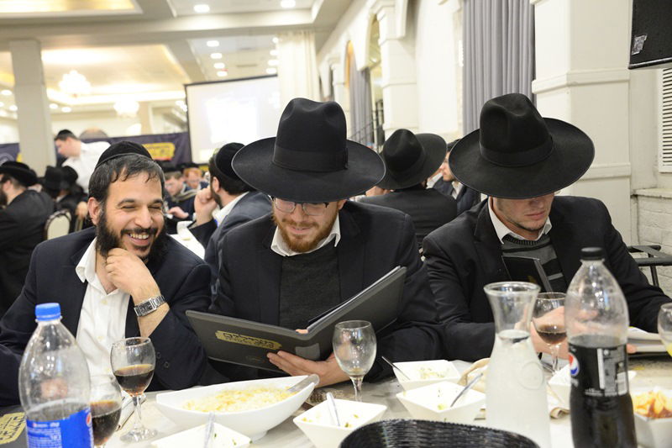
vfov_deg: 33.4
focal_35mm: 40
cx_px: 336
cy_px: 224
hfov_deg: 48.5
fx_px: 746
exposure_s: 1/60
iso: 4000
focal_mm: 40
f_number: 5
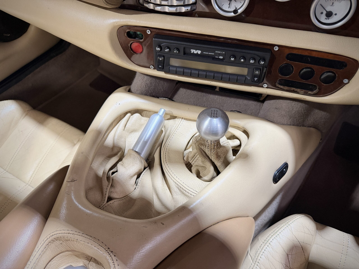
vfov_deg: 56.8
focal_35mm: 24
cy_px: 134
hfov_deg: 71.6
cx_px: 180
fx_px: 249
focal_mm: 6.76
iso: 320
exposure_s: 1/50
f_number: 1.78
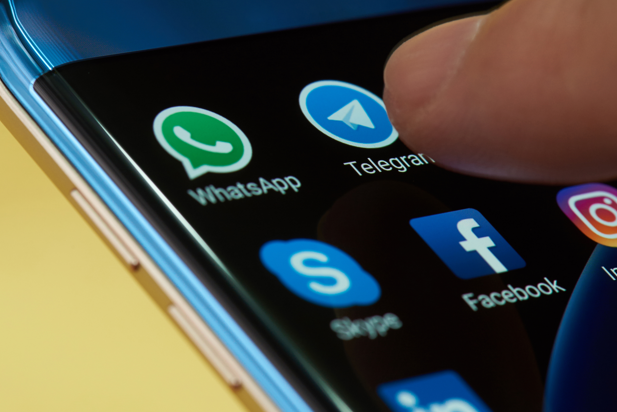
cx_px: 341
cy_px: 222
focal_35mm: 137
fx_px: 2349
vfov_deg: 10.0
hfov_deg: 15.0
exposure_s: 1/20
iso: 640
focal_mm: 105
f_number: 16
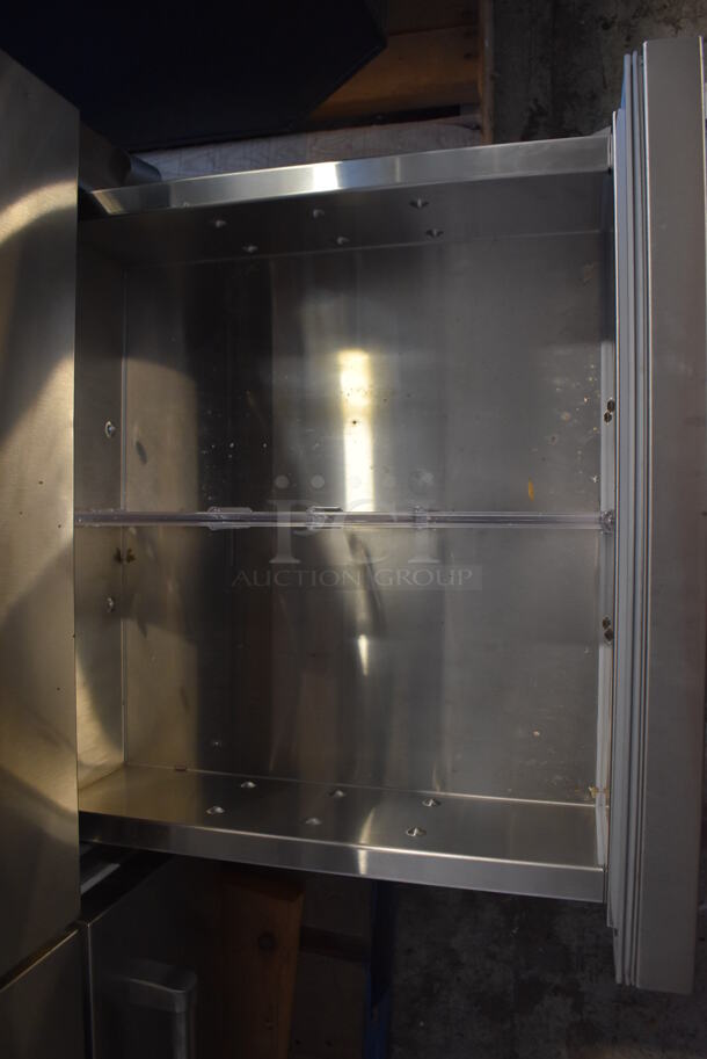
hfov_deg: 48.0
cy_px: 530
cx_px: 354
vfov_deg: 67.3
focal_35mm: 27
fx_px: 794
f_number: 3.5
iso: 1400
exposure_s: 1/125
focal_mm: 18
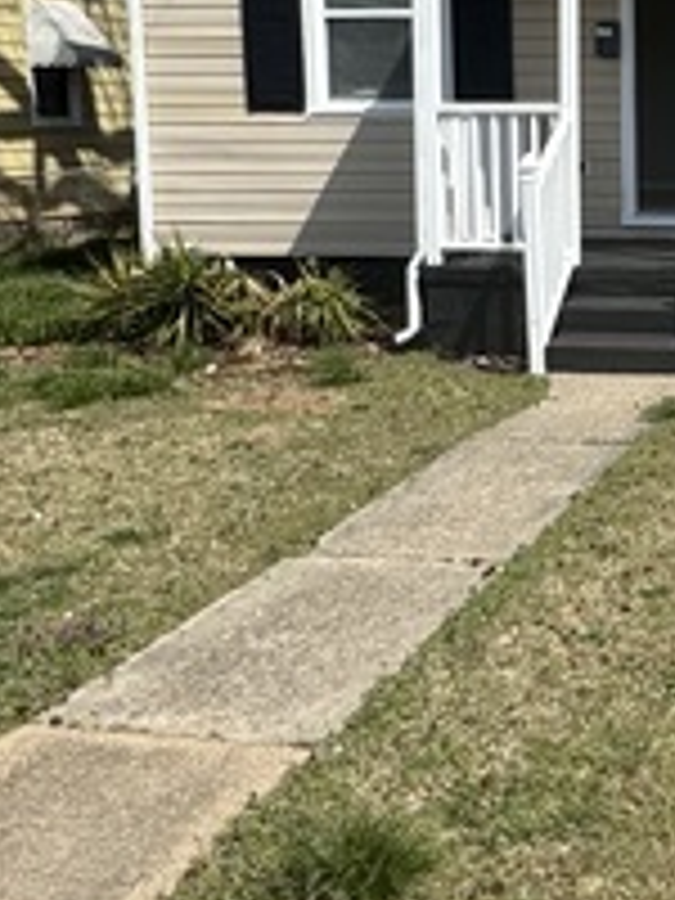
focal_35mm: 56
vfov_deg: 34.1
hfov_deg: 23.7
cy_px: 310
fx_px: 1456
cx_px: 819
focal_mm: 2.22
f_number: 2.2
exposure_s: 1/2342
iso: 50
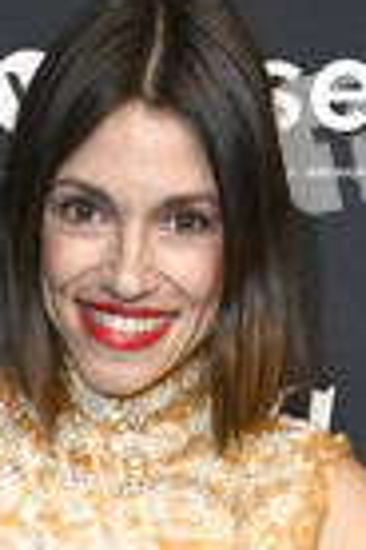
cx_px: 115
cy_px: 717
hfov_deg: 8.2
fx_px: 2562
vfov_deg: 11.9
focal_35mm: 168
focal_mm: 58
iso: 800
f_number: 5.6
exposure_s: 1/250
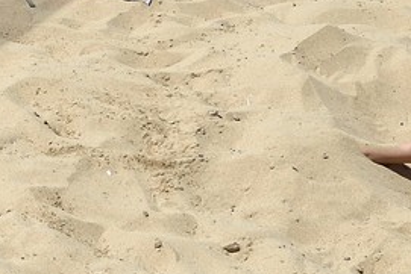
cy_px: -510
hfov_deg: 11.3
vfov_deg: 7.2
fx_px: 1953
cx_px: -303
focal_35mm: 171
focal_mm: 29
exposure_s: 1/400
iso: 200
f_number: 13
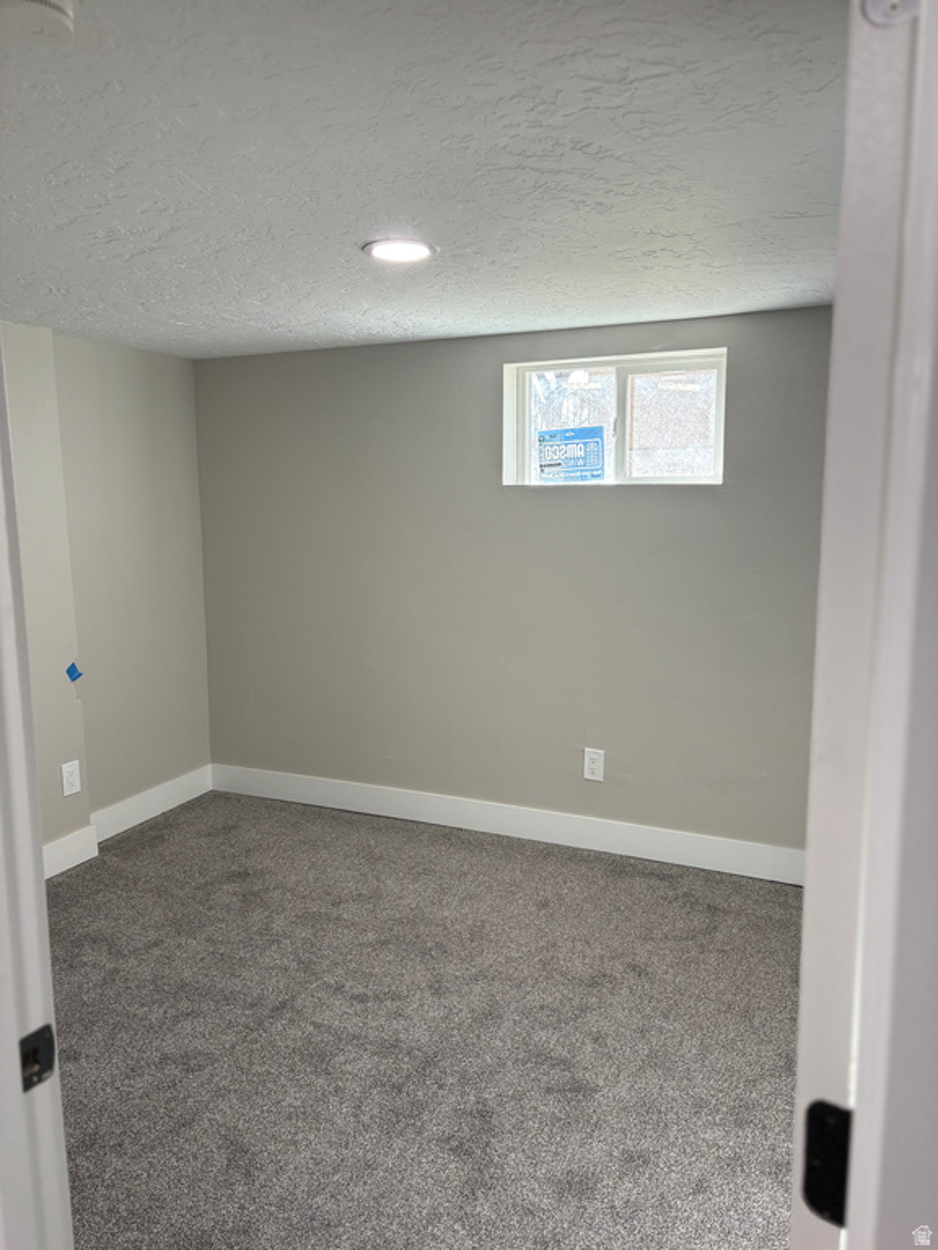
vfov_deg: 67.3
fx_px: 939
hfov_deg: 53.1
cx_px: 469
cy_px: 625
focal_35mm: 26
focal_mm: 5.96
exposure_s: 1/120
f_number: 1.6
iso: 100
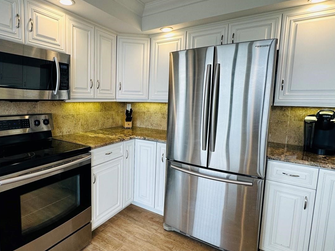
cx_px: 128
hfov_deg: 77.7
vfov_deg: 63.4
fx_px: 203
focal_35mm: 21
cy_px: 122
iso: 80
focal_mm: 2.22
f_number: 2.2
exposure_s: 1/120
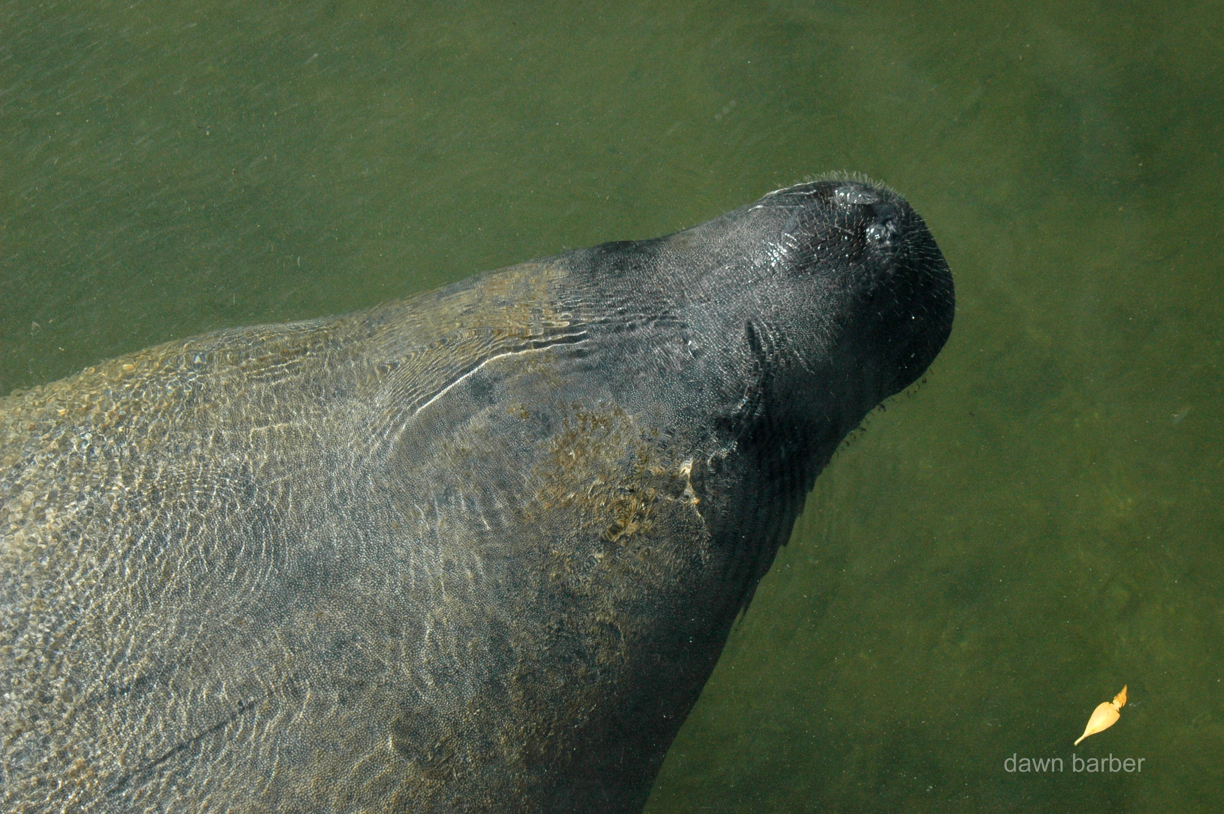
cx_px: 612
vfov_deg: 14.7
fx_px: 3159
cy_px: 407
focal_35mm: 93
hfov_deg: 21.9
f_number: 10
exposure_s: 1/400
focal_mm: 62
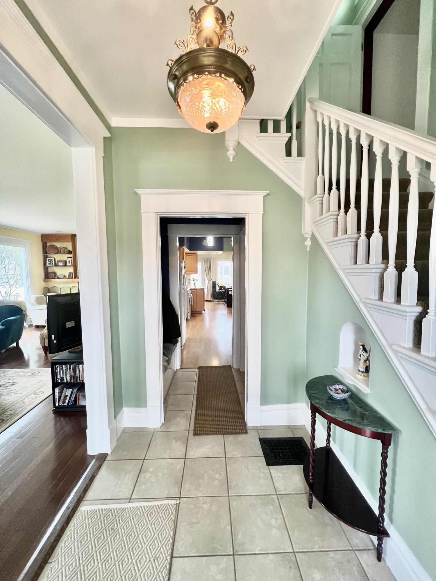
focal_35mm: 13
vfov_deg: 106.2
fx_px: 218
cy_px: 290
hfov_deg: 89.9
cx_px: 218
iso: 200
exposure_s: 1/120
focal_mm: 1.57
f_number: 1.8
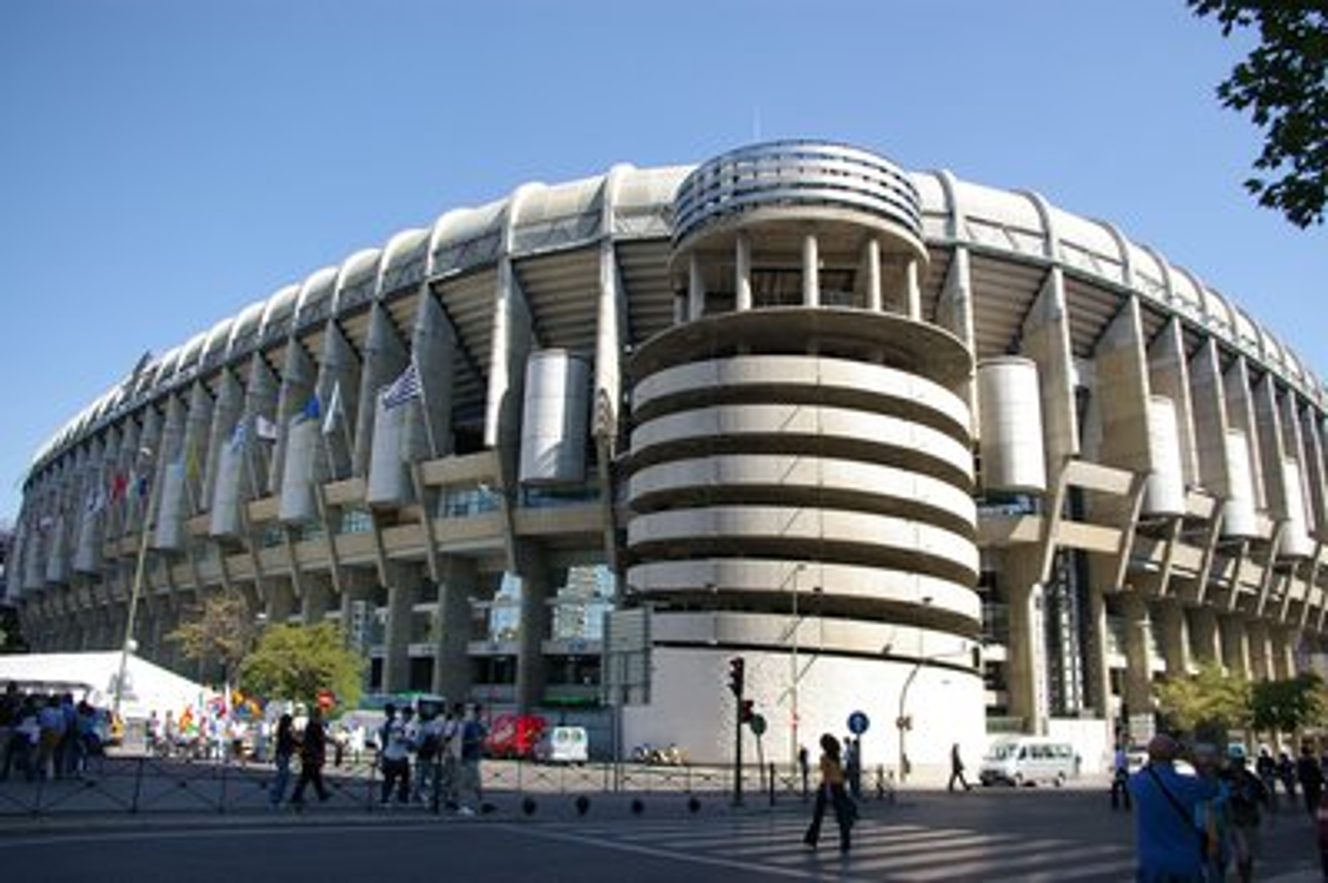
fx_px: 995
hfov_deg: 67.4
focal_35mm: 27
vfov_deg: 47.9
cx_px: 664
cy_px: 442
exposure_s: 1/250
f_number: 6.7
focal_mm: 18
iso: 200
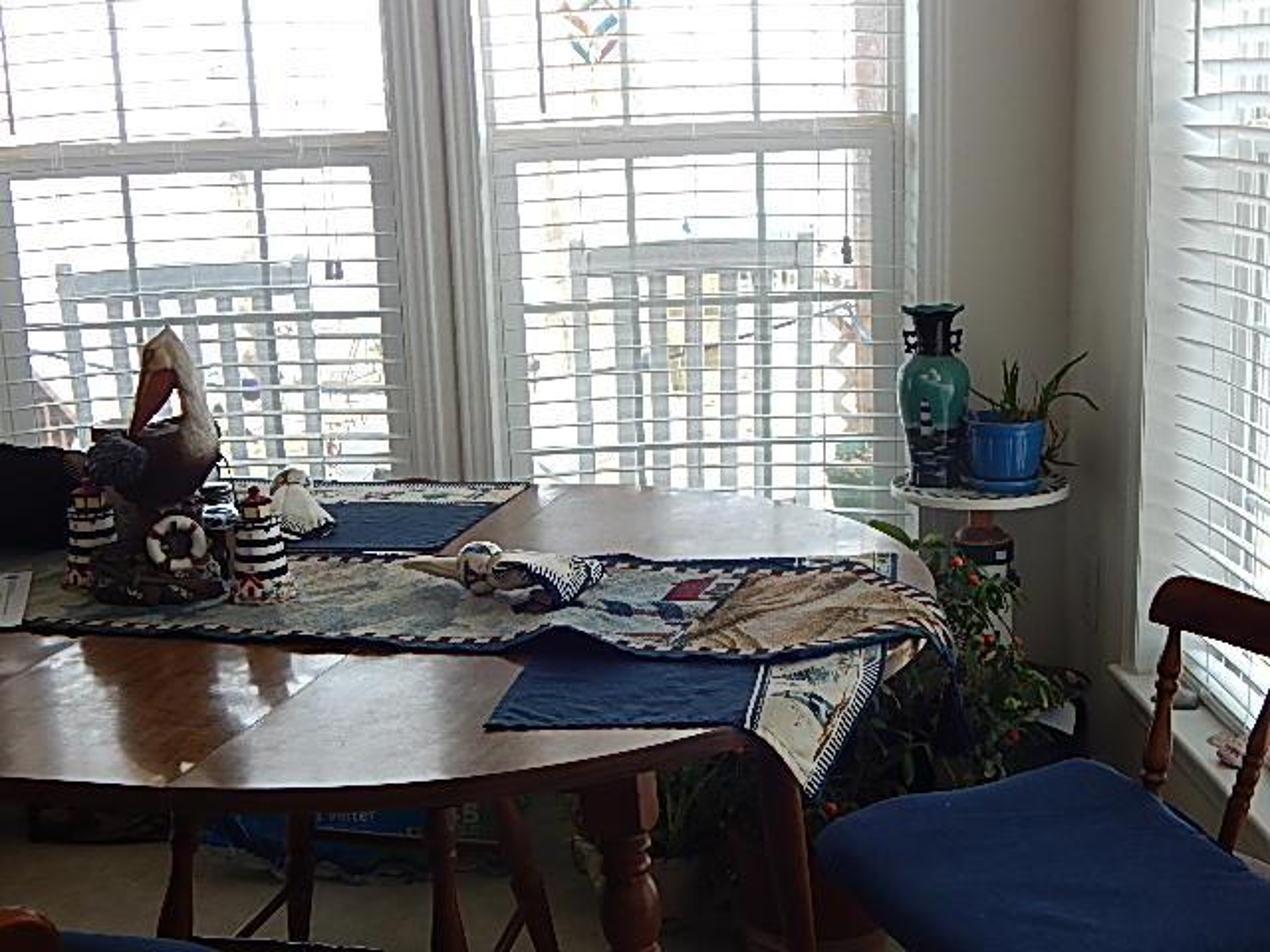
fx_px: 1761
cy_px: 476
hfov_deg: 39.7
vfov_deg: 30.3
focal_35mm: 48
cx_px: 635
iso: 125
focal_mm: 8.6
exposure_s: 1/80
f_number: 3.7
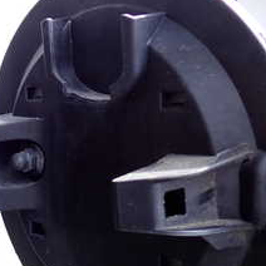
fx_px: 696
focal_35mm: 80
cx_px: -59
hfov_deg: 20.2
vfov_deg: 21.5
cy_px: 184
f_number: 2.4
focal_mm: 5.79
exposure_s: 1/200
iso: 100
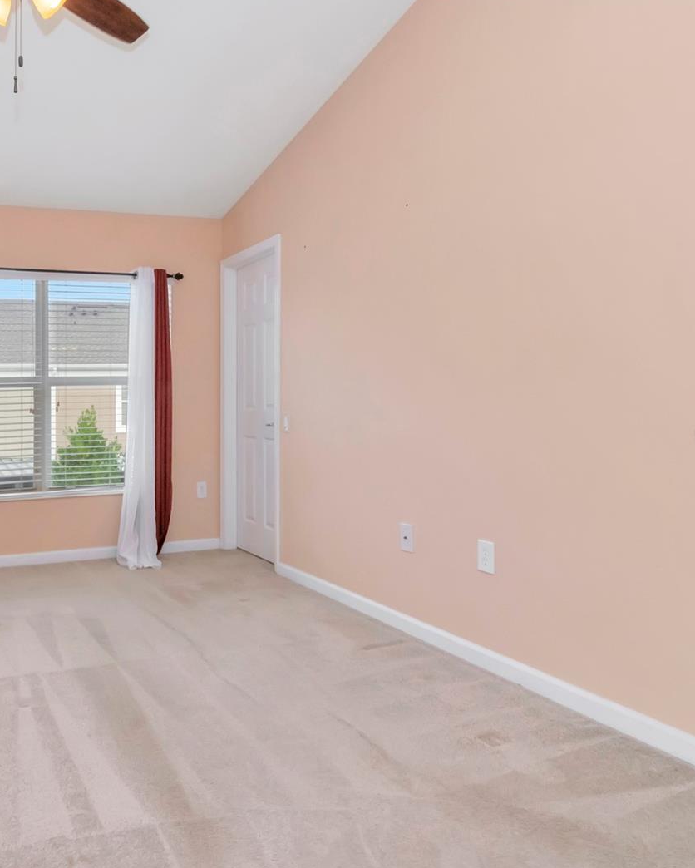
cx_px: 104
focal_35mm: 24
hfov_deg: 53.8
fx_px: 609
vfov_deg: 70.9
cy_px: 436
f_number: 13
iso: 1250
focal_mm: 11
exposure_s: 1/200
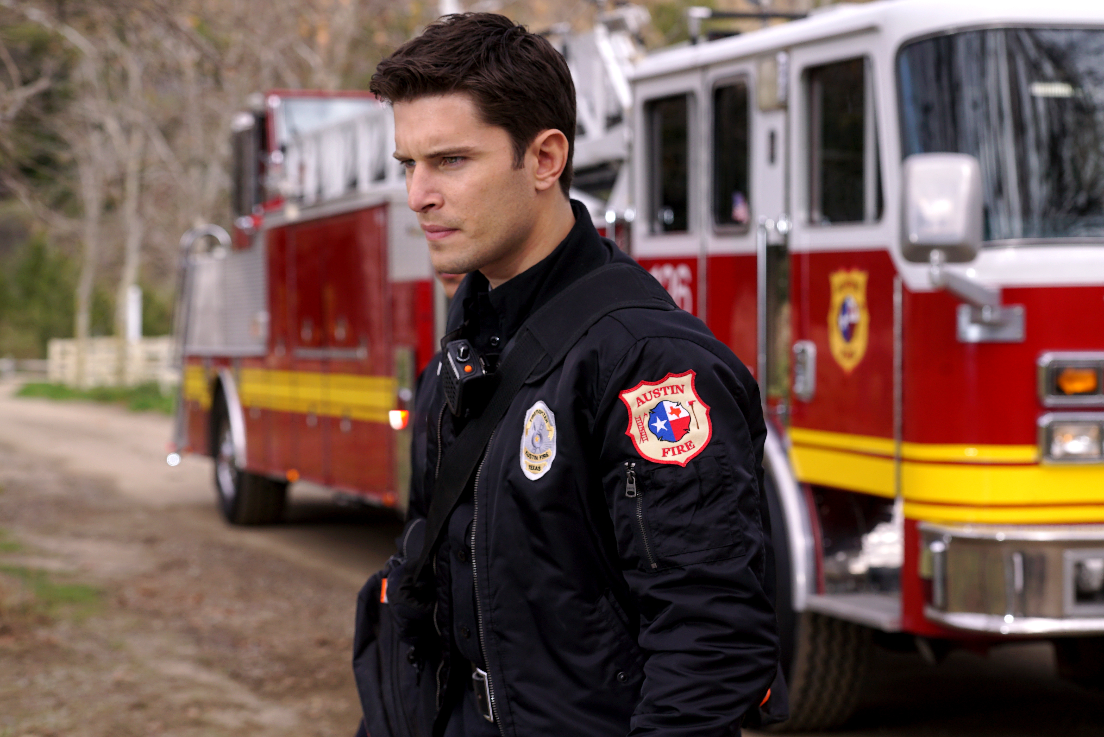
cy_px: 368
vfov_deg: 15.0
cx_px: 552
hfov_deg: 22.4
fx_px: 2792
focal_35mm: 91
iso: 320
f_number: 7.1
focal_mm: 91
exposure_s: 1/500
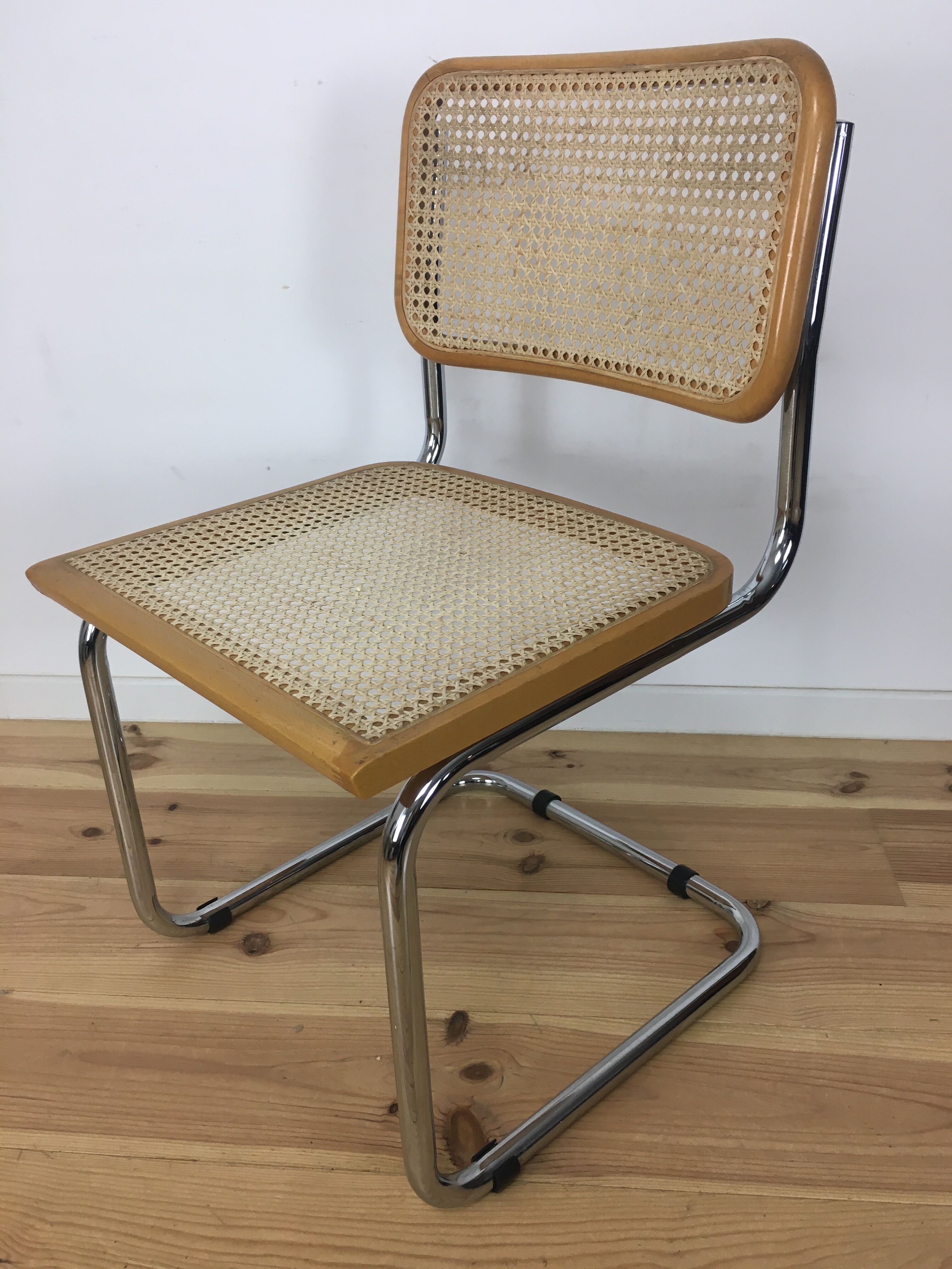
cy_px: 634
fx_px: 1063
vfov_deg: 61.7
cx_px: 476
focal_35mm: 29
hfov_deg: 48.2
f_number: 2.2
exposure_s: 1/33
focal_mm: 4.15
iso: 25
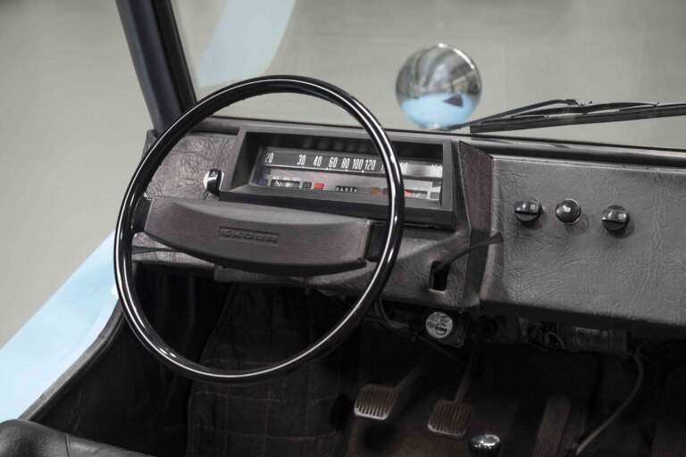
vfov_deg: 19.5
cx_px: 343
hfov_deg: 28.8
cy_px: 228
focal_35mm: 70
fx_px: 1334
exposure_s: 1/20
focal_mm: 70
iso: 500
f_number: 5
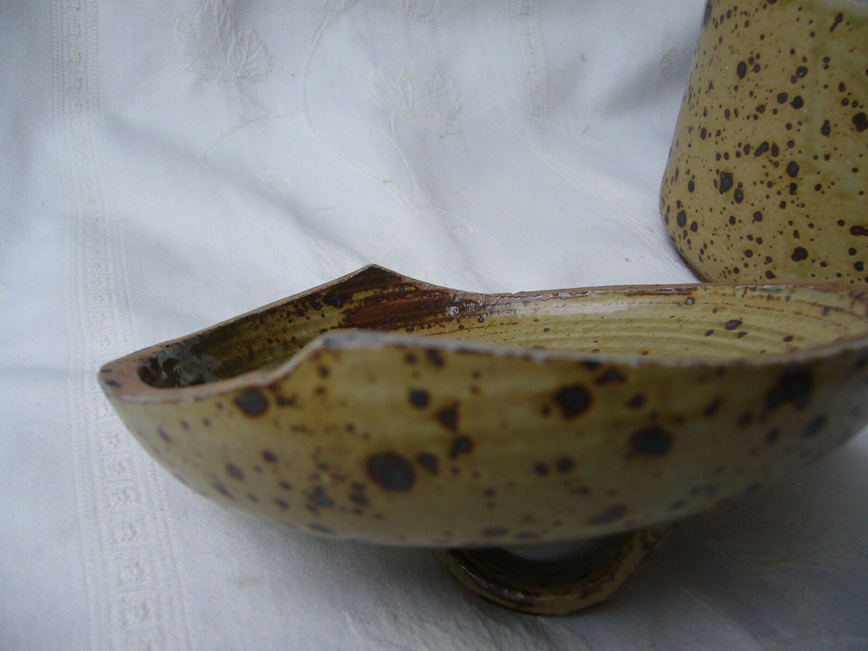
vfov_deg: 40.7
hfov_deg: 52.6
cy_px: 326
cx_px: 434
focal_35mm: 35
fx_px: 878
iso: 80
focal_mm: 5.8
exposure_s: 1/80
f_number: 2.8
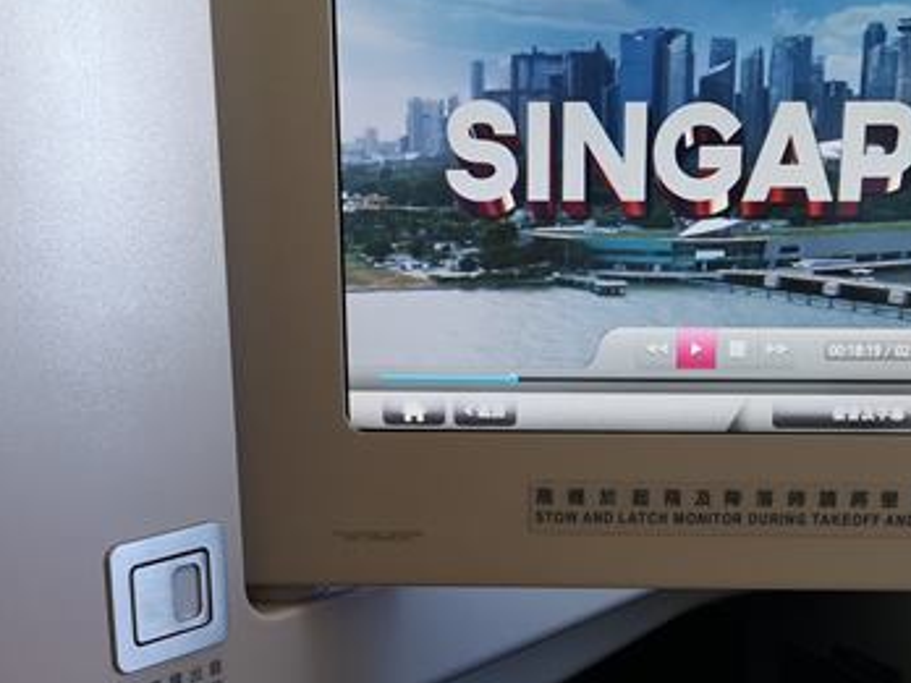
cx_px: 521
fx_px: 1632
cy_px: 673
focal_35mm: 62
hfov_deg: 31.2
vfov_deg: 22.8
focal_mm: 3.95
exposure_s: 1/60
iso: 100
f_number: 1.8
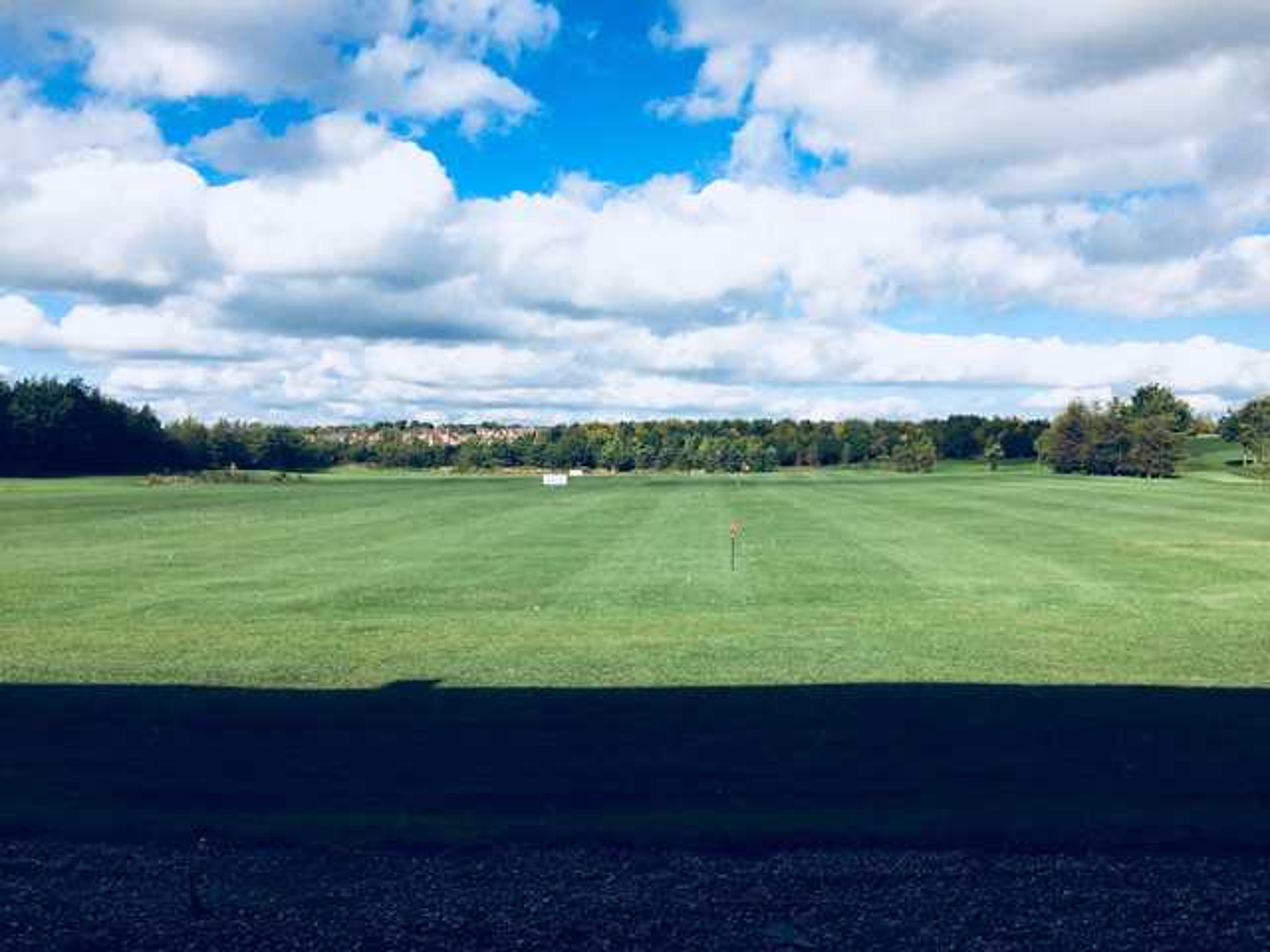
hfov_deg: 61.7
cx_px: 635
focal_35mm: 29
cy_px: 476
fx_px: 1064
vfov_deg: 48.2
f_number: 2.2
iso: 32
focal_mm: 4.15
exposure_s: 1/2933
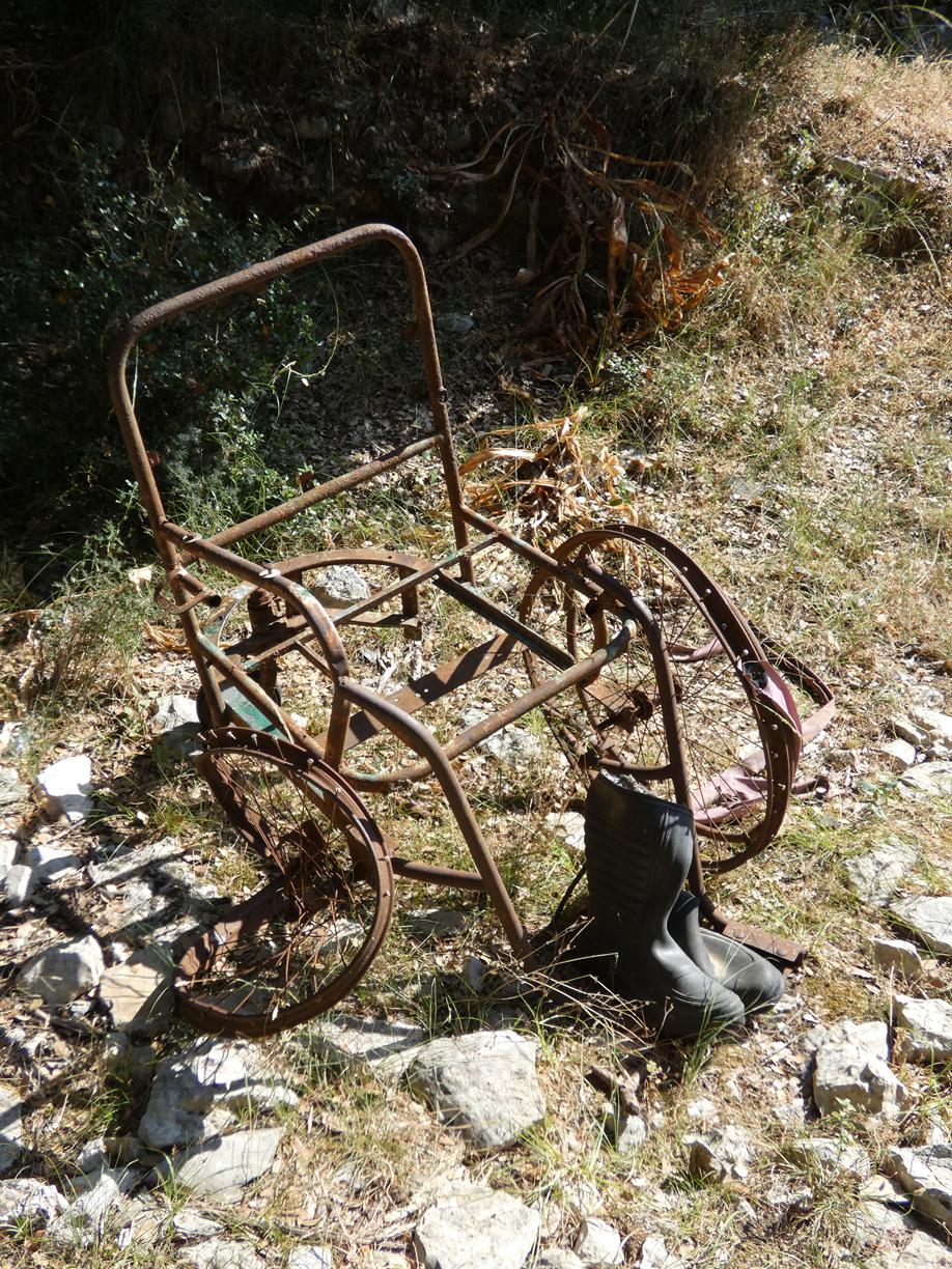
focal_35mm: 38
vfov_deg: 49.0
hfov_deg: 37.7
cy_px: 634
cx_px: 476
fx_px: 1393
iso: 80
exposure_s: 1/320
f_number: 3.5
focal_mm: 6.8
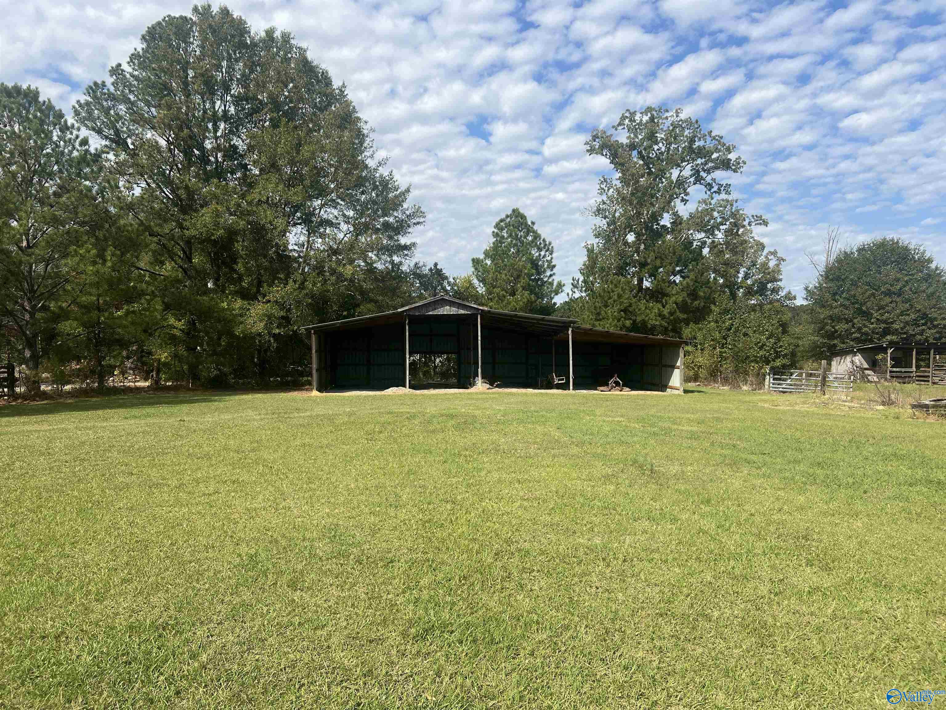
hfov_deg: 67.3
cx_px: 473
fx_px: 711
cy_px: 355
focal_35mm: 26
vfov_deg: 53.1
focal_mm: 5.7
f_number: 1.5
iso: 50
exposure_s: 1/4274
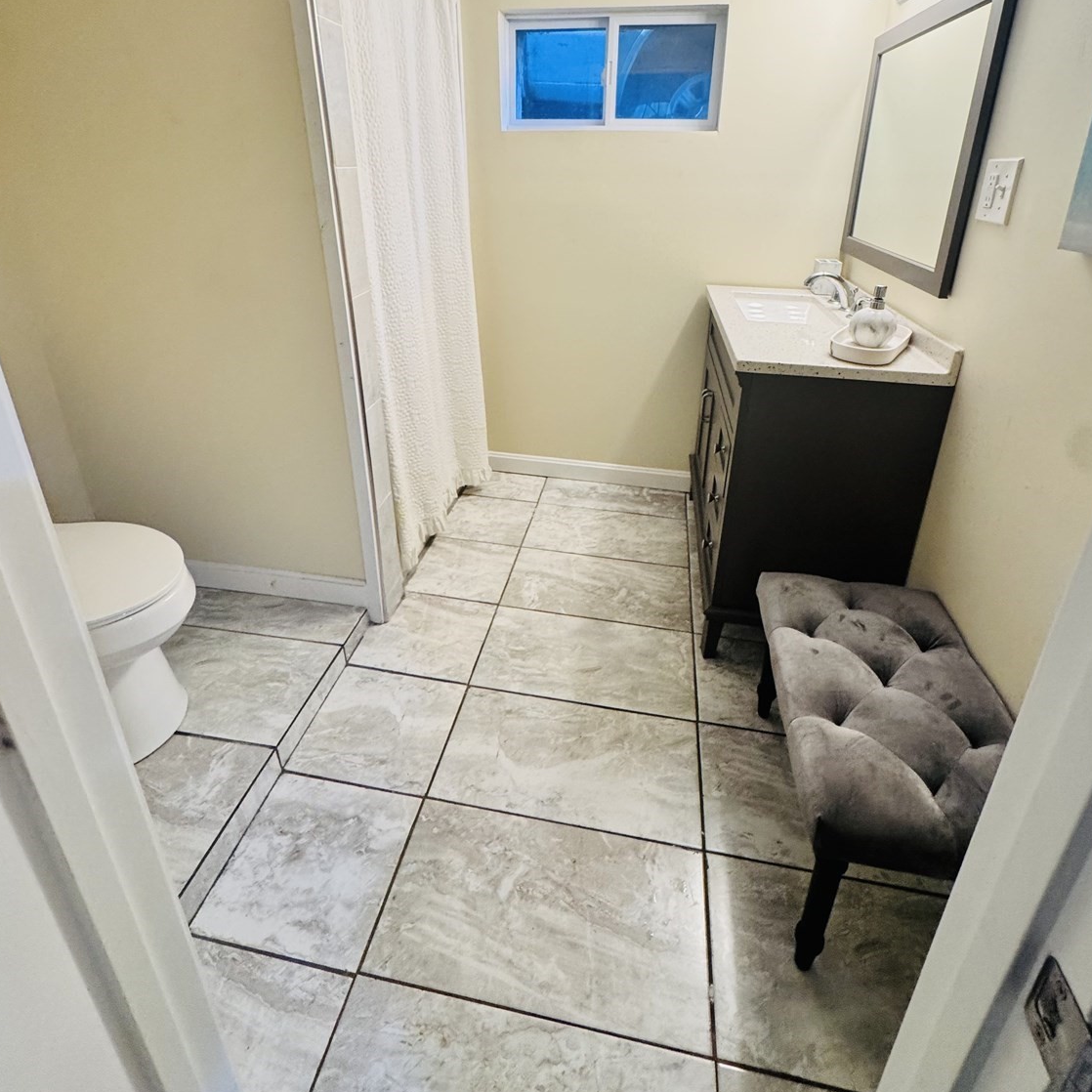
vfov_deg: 81.8
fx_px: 607
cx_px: 556
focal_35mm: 17
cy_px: 387
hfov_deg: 84.0
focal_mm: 2.22
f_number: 2.2
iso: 250
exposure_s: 1/120
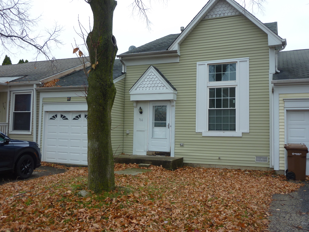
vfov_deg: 44.2
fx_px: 286
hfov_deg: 56.8
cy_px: 116
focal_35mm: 32
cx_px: 154
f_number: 3.5
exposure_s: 1/40
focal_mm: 5.3
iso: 80
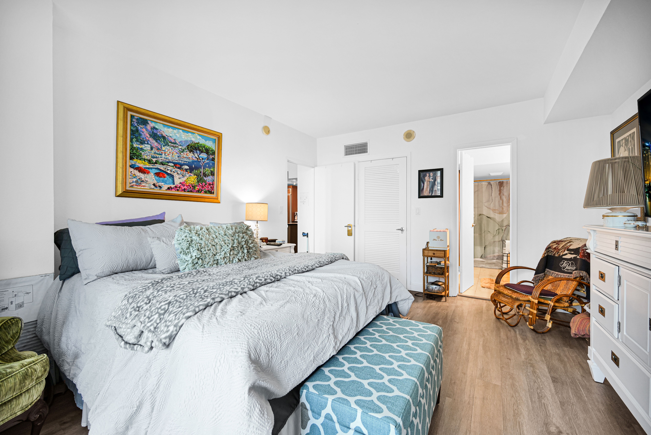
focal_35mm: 14
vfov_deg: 81.3
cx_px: 326
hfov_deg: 104.2
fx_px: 253
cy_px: 218
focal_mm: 14
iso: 100
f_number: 4
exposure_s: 1/20
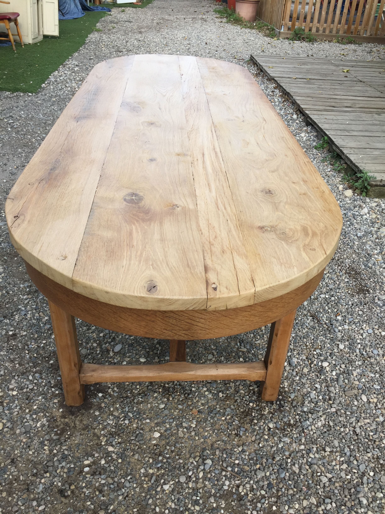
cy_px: 257
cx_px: 192
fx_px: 430
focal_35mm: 29
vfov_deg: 61.7
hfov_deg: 48.2
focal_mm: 4.15
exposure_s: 1/455
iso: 32
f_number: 2.2
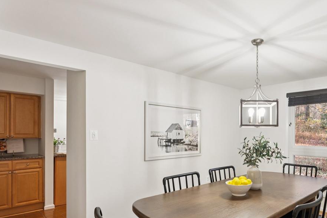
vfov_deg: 52.2
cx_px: 220
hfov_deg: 71.1
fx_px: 219
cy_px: 137
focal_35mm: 24
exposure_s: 1/13
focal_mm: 14.7
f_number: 8
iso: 200
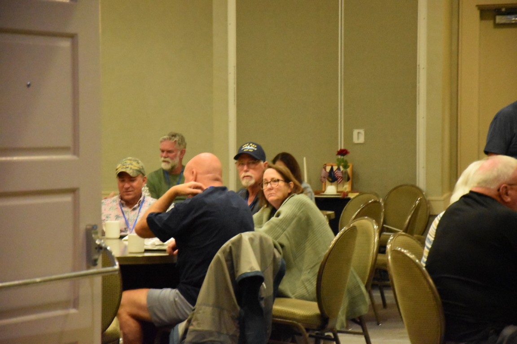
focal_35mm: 158
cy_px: 172
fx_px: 2262
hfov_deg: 13.0
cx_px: 258
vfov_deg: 8.7
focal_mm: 105
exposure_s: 1/125
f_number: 5.6
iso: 11400
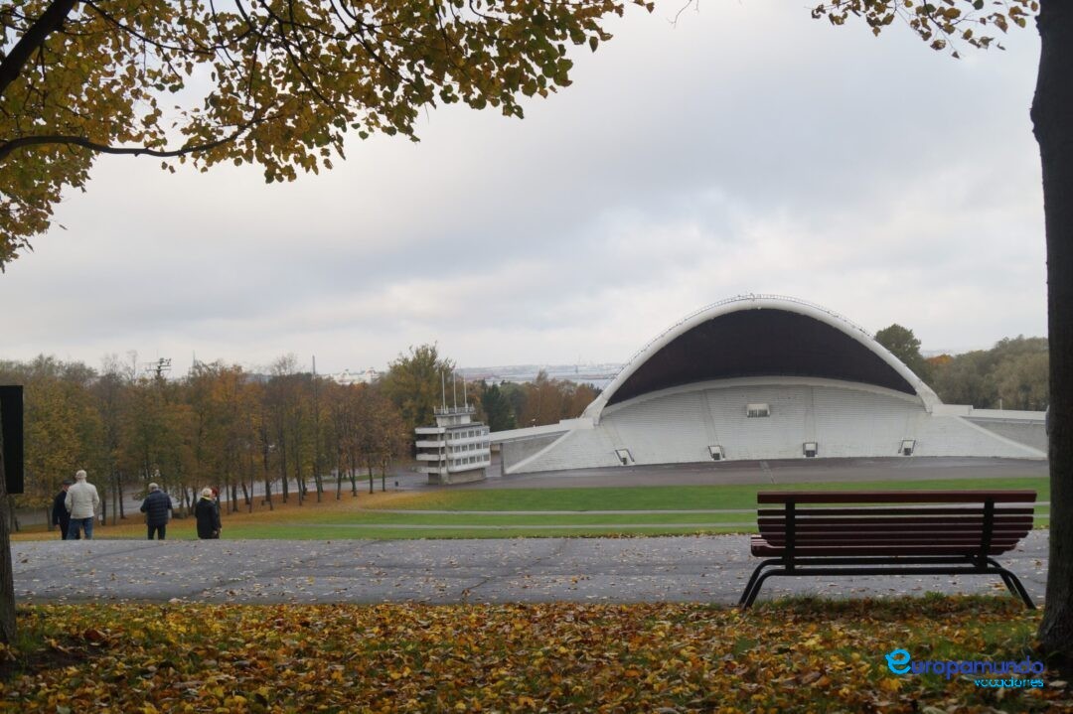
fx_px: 983
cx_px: 536
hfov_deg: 57.2
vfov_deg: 39.9
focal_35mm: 33
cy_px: 357
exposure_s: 1/125
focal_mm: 22
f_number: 5.6
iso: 100
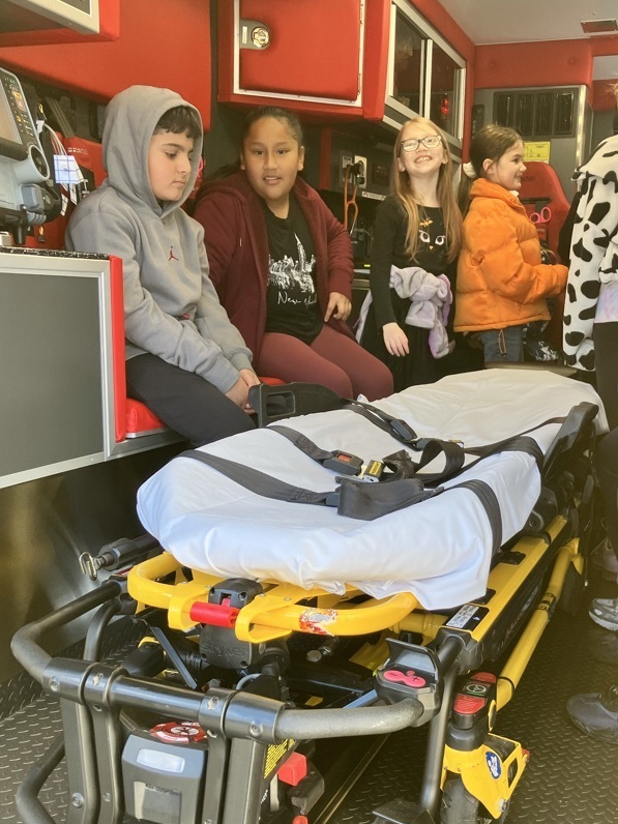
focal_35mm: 36
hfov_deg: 39.5
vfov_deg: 51.1
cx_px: 372
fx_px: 857
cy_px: 478
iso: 40
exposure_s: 1/121
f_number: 1.8
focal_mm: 3.99
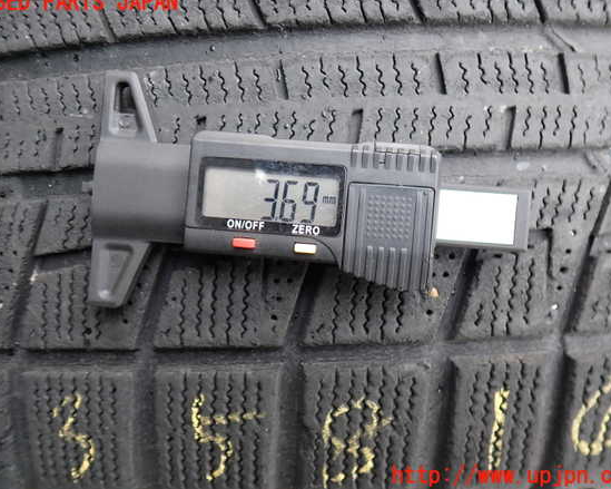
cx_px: 309
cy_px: 239
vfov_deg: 45.8
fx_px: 579
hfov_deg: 55.7
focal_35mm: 32
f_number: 2.3
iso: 200
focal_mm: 5.4
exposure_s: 1/40
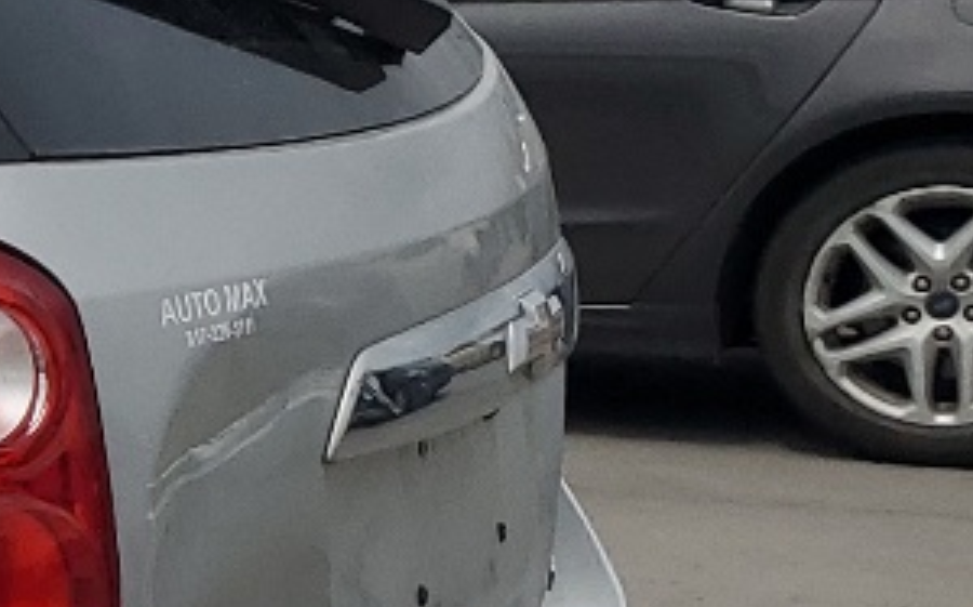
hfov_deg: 11.6
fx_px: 3895
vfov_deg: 8.9
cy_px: 571
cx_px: -1401
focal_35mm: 147
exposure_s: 1/10000
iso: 50
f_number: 1.5
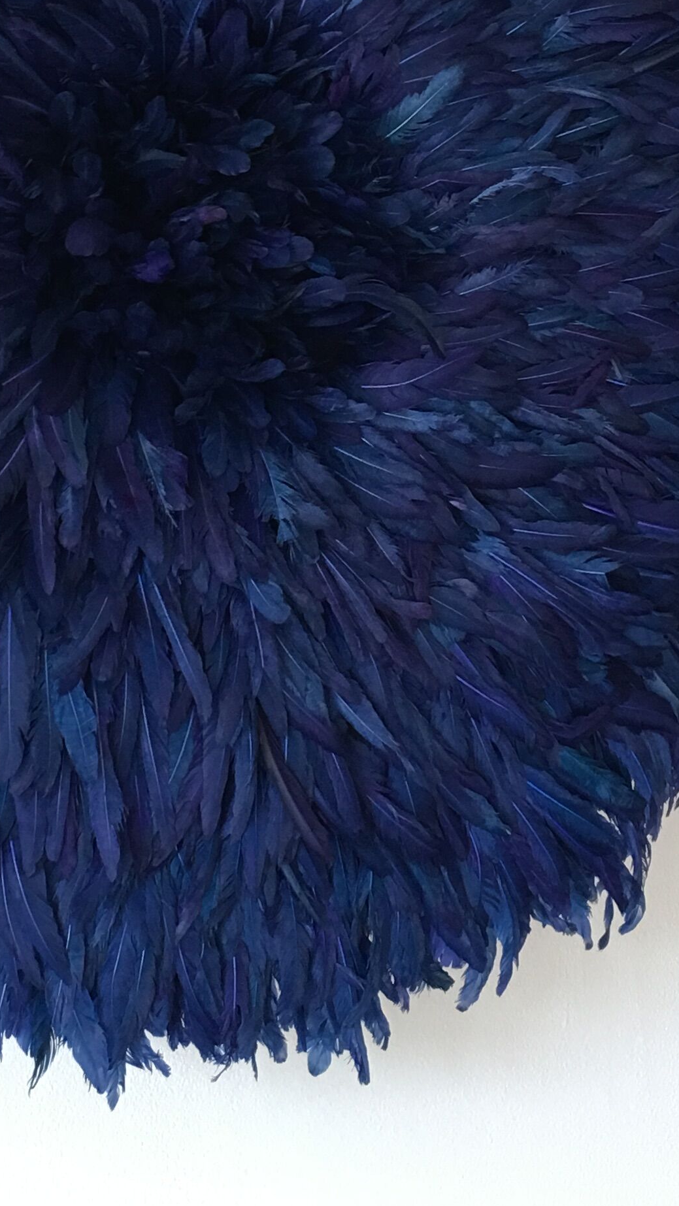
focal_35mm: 69
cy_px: 300
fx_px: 2208
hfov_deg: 17.3
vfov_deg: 30.1
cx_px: 103
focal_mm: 4.15
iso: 50
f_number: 2.2
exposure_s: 1/17
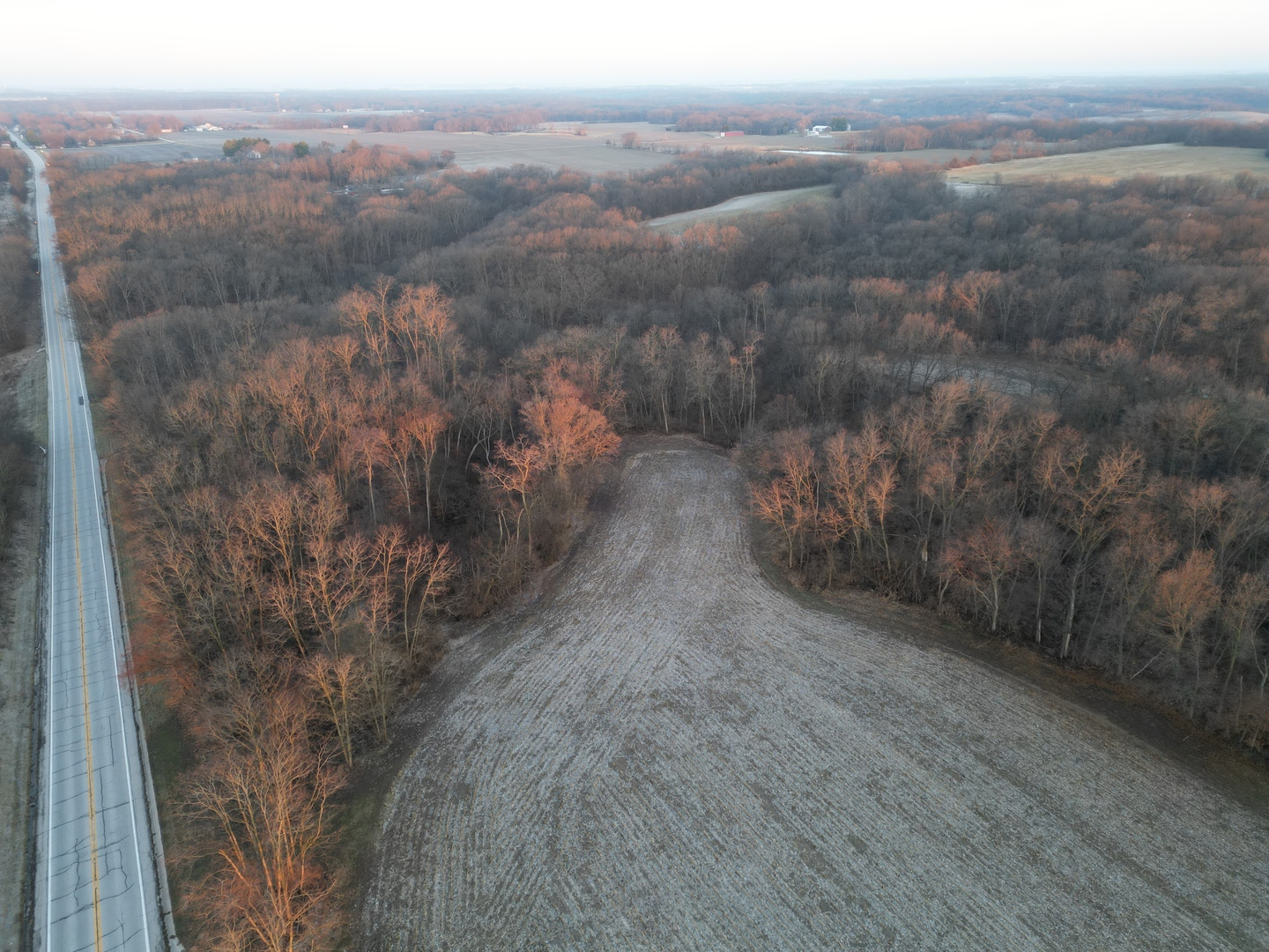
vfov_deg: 56.8
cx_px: 634
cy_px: 476
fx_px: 880
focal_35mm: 24
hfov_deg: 71.6
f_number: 1.7
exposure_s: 1/80
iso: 140
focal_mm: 6.72
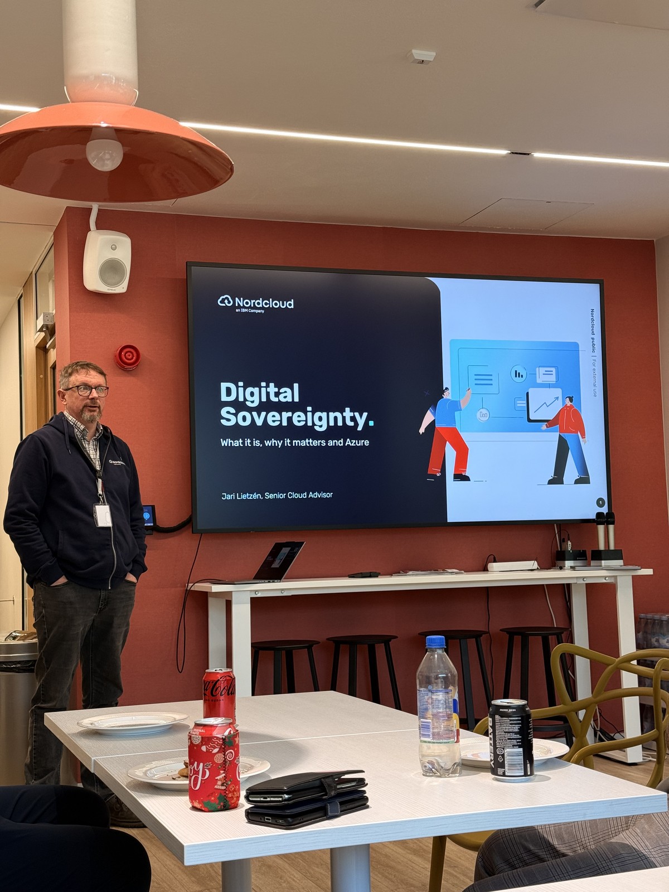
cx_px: 334
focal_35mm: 48
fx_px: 1237
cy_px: 446
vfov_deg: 39.7
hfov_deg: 30.3
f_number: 1.78
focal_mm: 6.76
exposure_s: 1/100
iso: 80
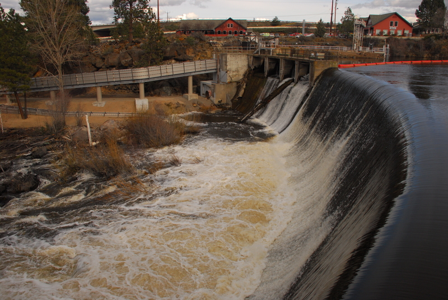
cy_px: 150
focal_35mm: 27
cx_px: 224
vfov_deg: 48.0
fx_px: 336
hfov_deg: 67.3
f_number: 5.6
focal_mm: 18
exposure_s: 1/640
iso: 250
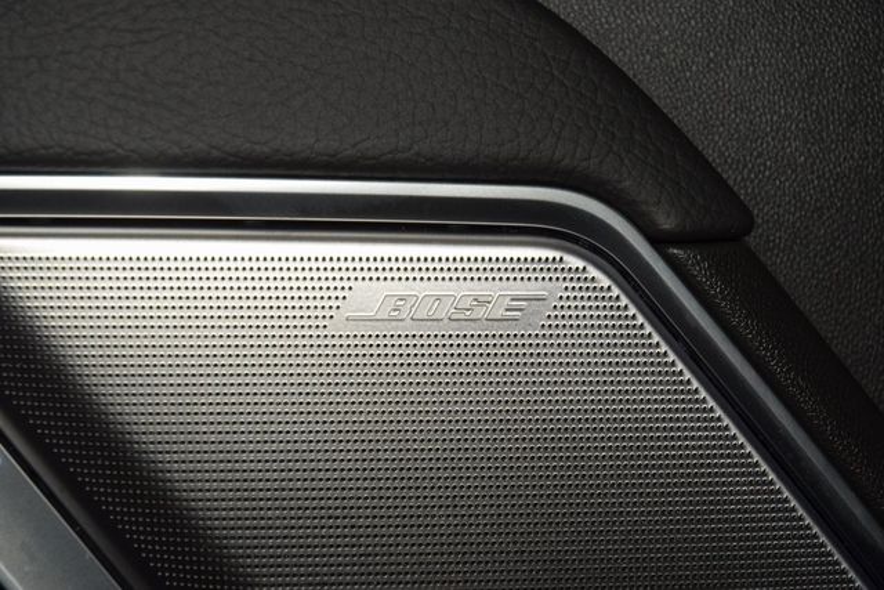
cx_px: 442
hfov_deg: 19.5
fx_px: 2579
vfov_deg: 13.0
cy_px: 295
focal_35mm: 105
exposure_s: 1/125
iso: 100
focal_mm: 70
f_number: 8
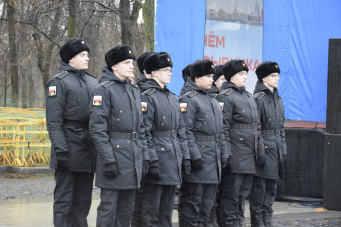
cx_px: 170
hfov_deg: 20.6
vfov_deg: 13.8
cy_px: 114
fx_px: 938
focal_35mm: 99
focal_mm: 66
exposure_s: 1/60
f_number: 5.3
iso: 4000
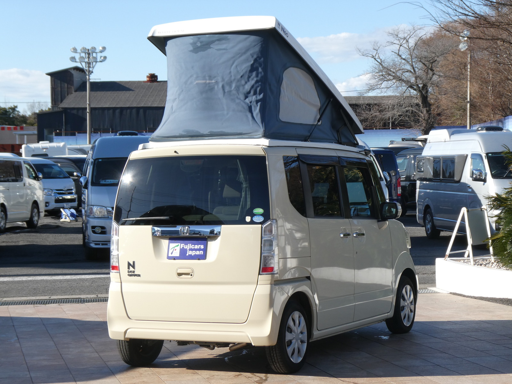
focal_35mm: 79
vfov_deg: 18.7
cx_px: 256
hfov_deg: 24.7
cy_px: 192
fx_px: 1168
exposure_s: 1/320
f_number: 4.7
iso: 80
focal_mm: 14.1
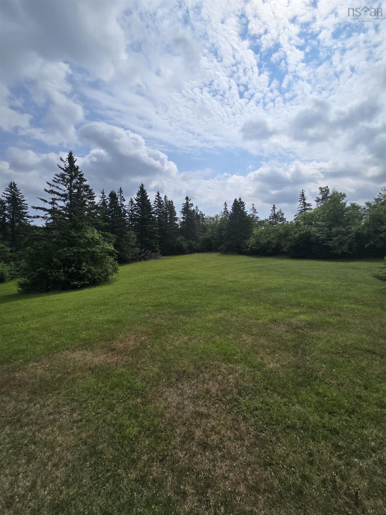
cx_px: 193
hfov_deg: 89.9
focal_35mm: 13
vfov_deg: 106.2
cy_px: 258
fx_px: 193
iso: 50
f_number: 2.2
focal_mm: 2.2
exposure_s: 1/7314
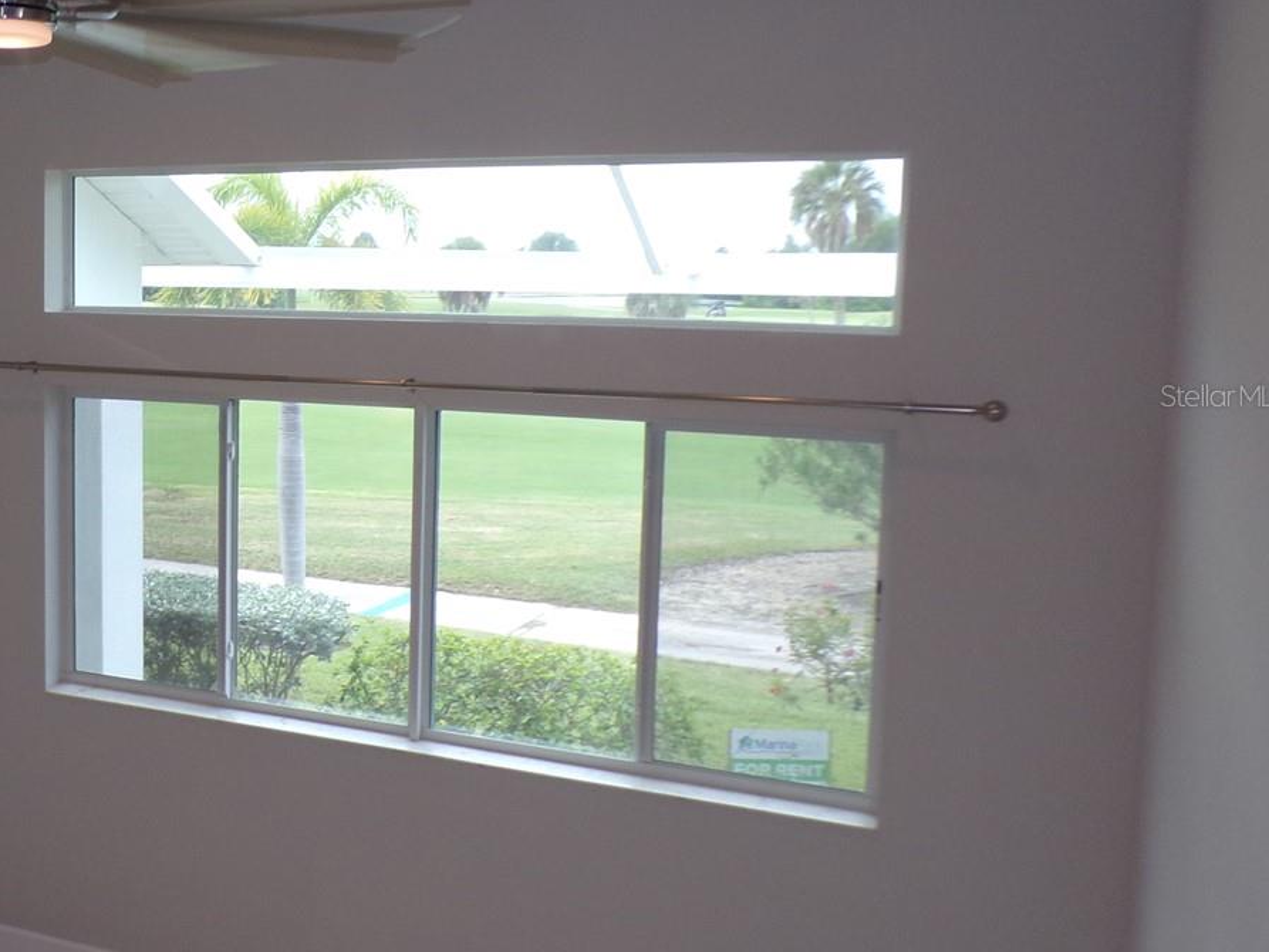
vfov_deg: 33.5
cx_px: 158
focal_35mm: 43
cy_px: 395
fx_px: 1577
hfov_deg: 40.9
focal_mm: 4.3
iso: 80
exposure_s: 1/34
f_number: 4.3
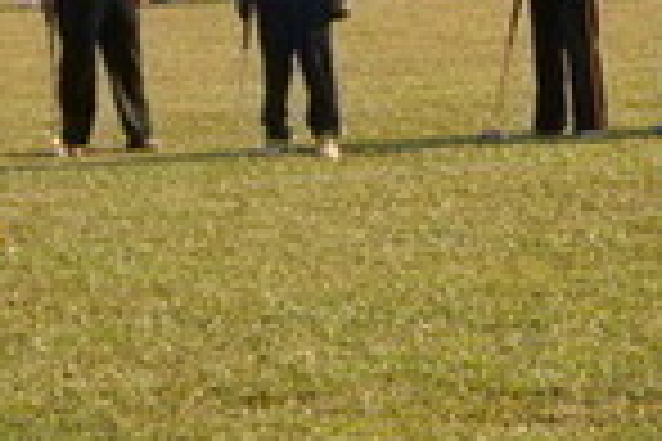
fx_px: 4266
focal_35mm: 232
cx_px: 158
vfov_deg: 5.9
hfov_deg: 8.9
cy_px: 191
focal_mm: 38
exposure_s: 1/320
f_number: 4.5
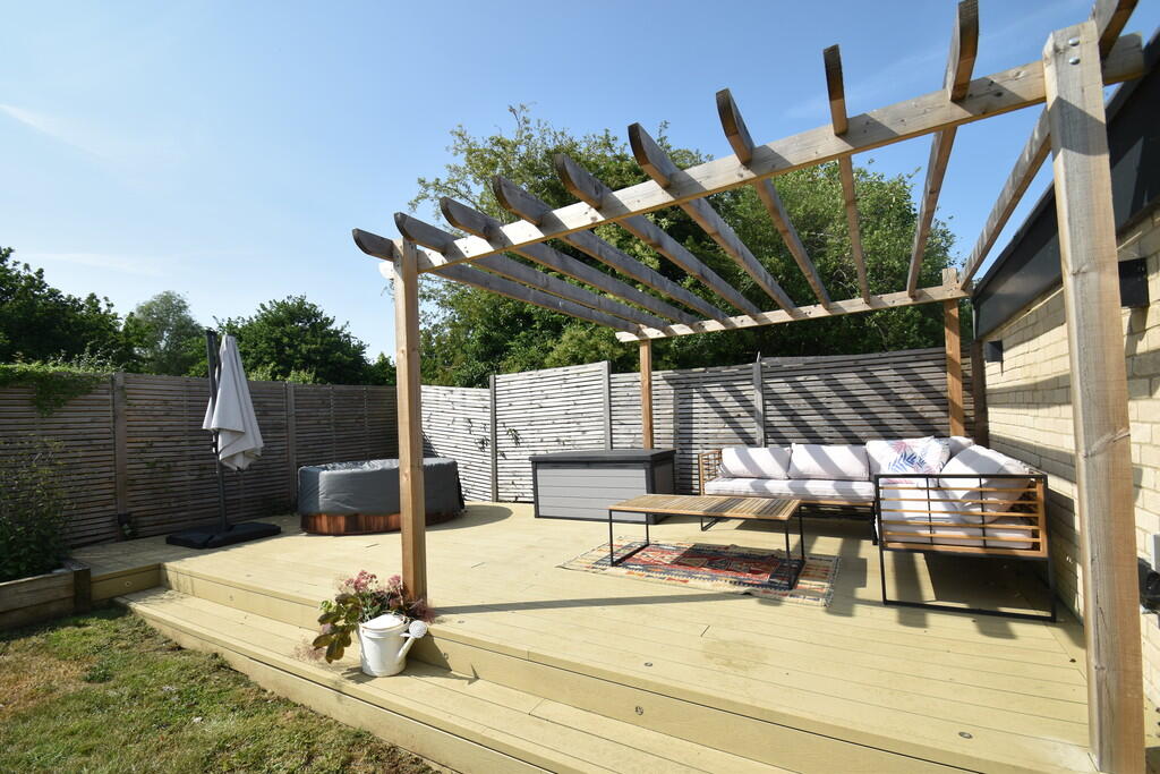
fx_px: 483
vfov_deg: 77.3
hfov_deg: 100.4
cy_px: 387
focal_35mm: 15
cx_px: 580
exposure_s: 1/250
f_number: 8
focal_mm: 10
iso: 110
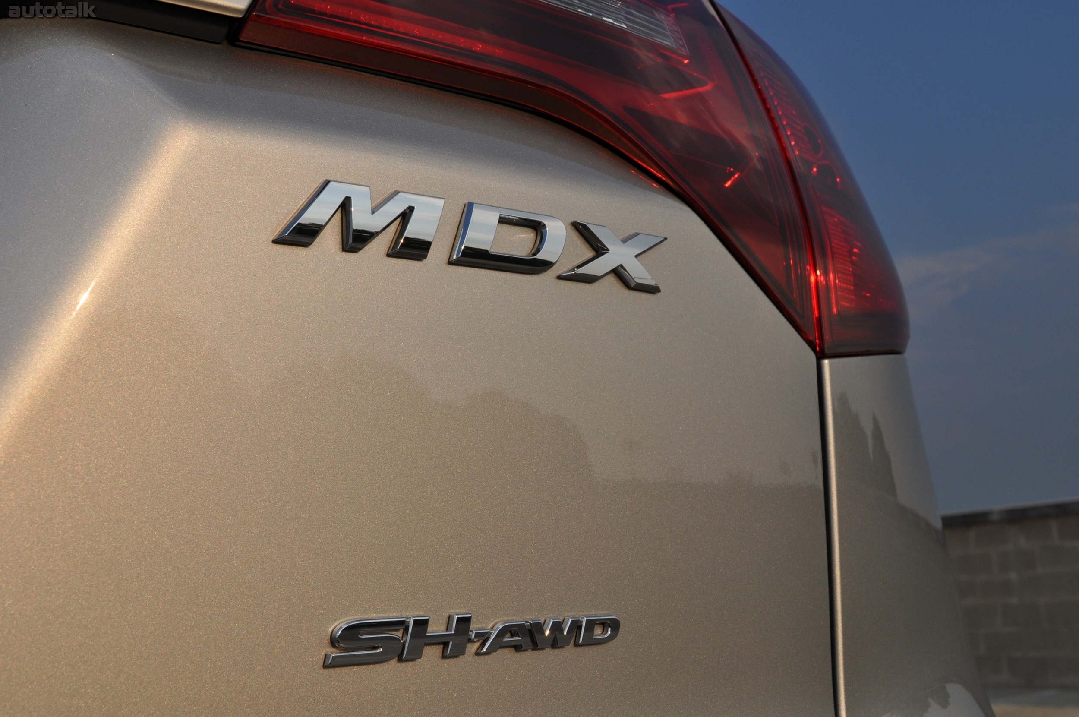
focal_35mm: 48
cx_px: 540
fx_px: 1437
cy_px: 358
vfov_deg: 28.0
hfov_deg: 41.2
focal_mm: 32
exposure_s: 1/500
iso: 200
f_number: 11
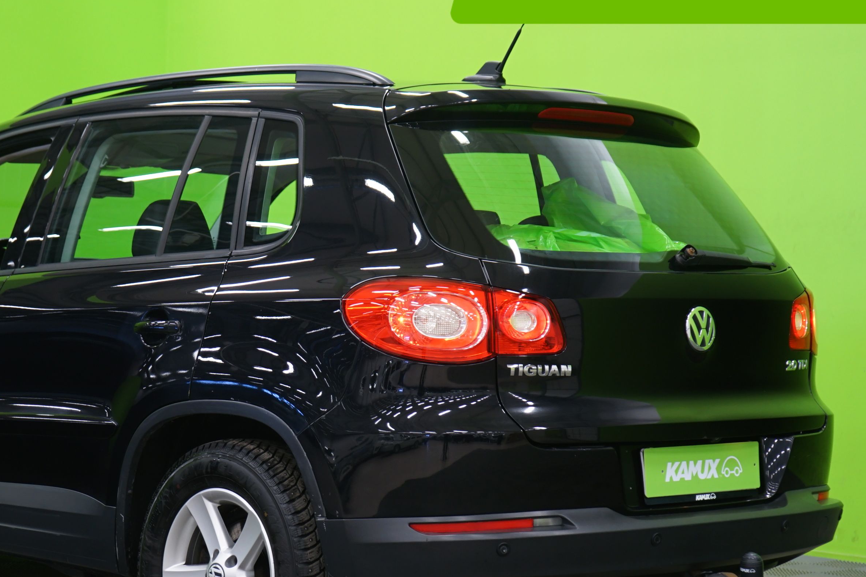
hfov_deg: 23.8
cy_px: 335
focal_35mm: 85
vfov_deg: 16.1
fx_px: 2044
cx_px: 269
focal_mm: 51
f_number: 4.5
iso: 400
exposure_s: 1/6
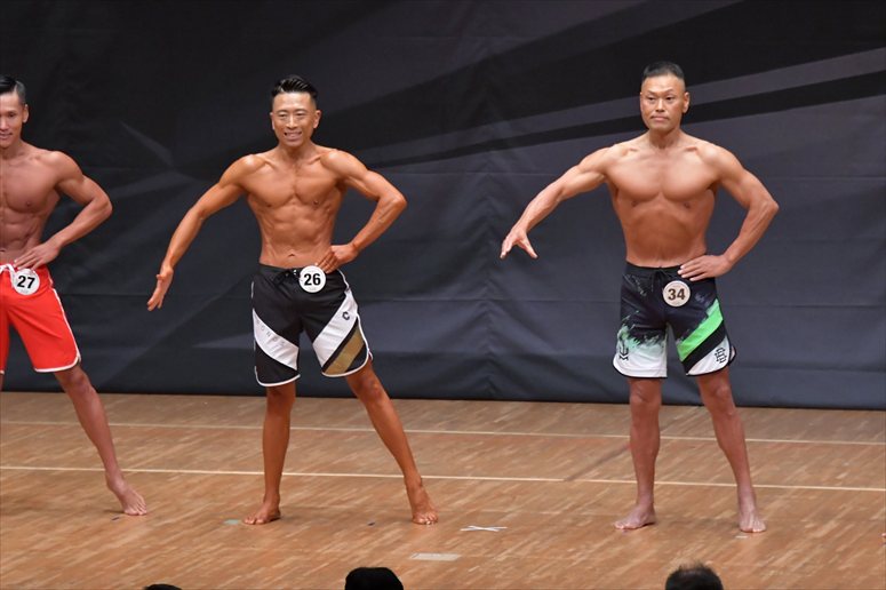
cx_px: 443
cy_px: 295
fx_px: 6273
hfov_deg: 8.1
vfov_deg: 5.4
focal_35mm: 255
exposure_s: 1/400
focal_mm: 170
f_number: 5.6
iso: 6400
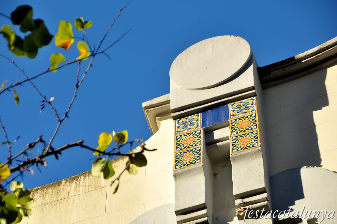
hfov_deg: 12.2
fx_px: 1571
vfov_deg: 8.1
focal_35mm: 168
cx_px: 168
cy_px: 112
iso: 200
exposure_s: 1/320
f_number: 7.1
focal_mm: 112
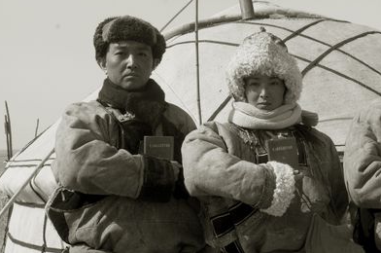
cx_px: 279
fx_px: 824
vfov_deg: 17.4
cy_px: 169
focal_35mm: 78
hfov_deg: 25.8
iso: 200
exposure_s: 1/200
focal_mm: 34
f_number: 16
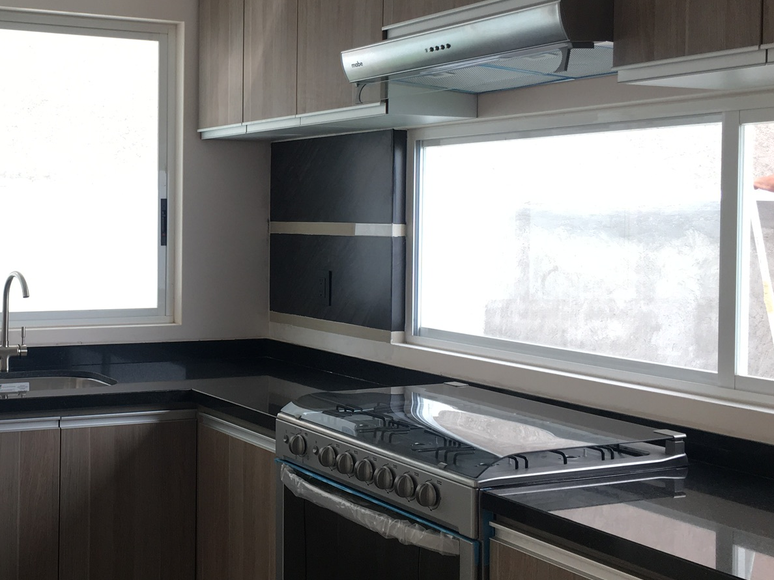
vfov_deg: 29.1
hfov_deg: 36.8
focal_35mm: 50
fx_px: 1118
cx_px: 151
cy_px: 247
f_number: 2.2
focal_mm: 4.15
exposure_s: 1/120
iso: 32
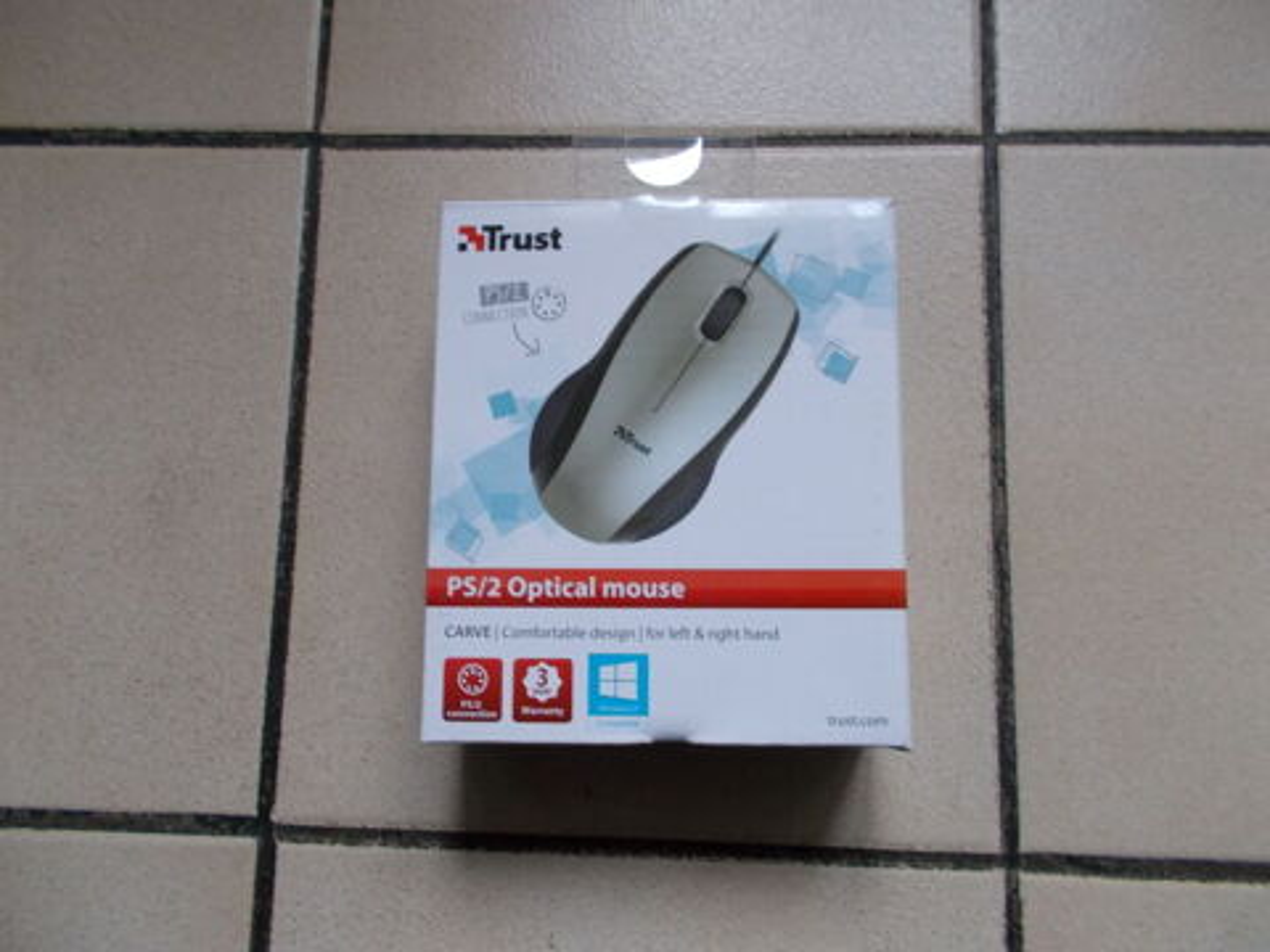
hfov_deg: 67.3
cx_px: 635
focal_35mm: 26
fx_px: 954
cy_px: 476
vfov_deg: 53.1
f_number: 3.2
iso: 200
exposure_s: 1/20
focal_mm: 4.6
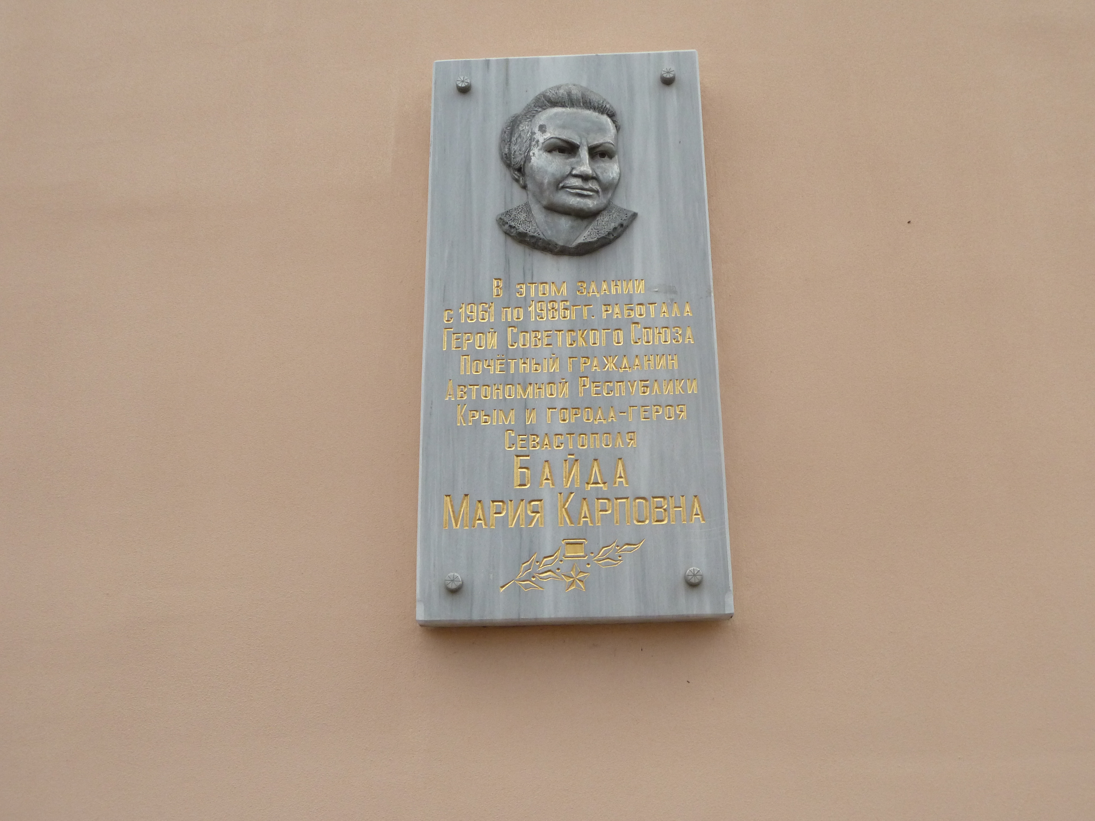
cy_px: 410
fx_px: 1107
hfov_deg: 52.6
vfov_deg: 40.7
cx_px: 548
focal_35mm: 35
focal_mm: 5.7
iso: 250
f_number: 3.5
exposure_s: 1/30
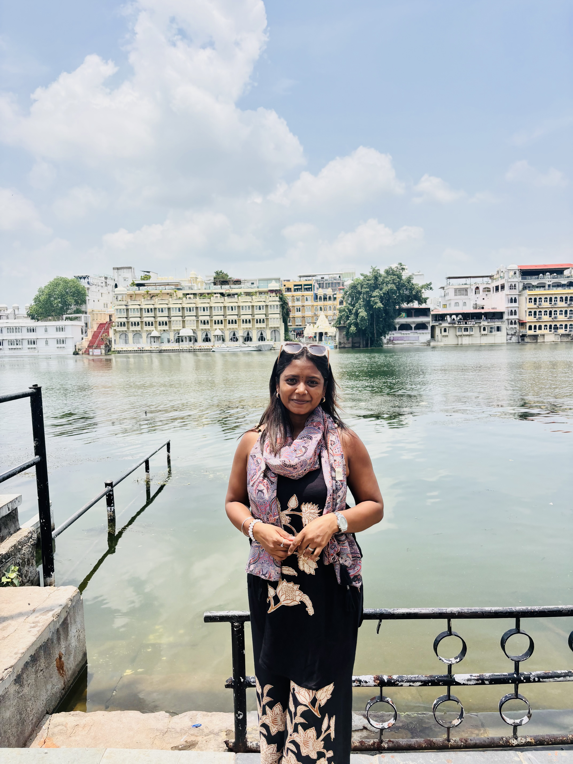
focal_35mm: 26
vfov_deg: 67.3
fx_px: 574
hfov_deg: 53.1
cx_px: 286
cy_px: 382
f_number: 1.6
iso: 50
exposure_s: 1/3937
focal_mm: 5.96
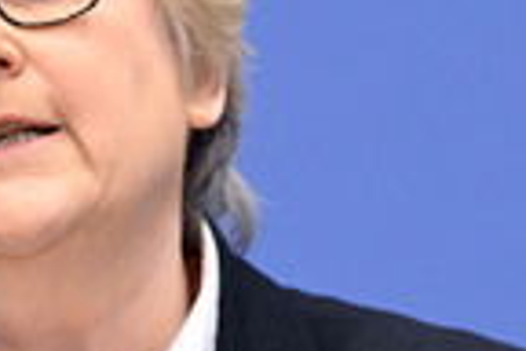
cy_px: 282
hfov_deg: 5.1
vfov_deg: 3.4
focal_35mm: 407
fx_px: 5946
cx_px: 71
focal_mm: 130
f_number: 5
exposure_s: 1/500
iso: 5000
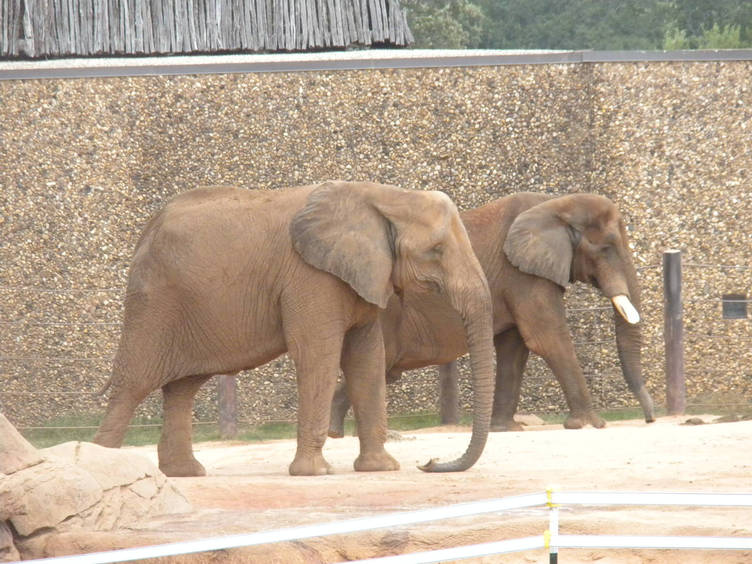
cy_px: 282
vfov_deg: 5.7
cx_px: 376
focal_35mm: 260
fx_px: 5648
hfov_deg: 7.6
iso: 400
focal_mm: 46.2
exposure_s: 1/550
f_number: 5.3
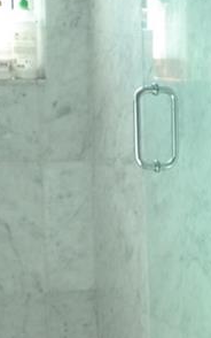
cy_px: 556
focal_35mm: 199
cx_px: 711
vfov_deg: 10.1
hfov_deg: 6.0
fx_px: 1829
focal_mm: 24
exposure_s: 1/200
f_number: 5
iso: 400
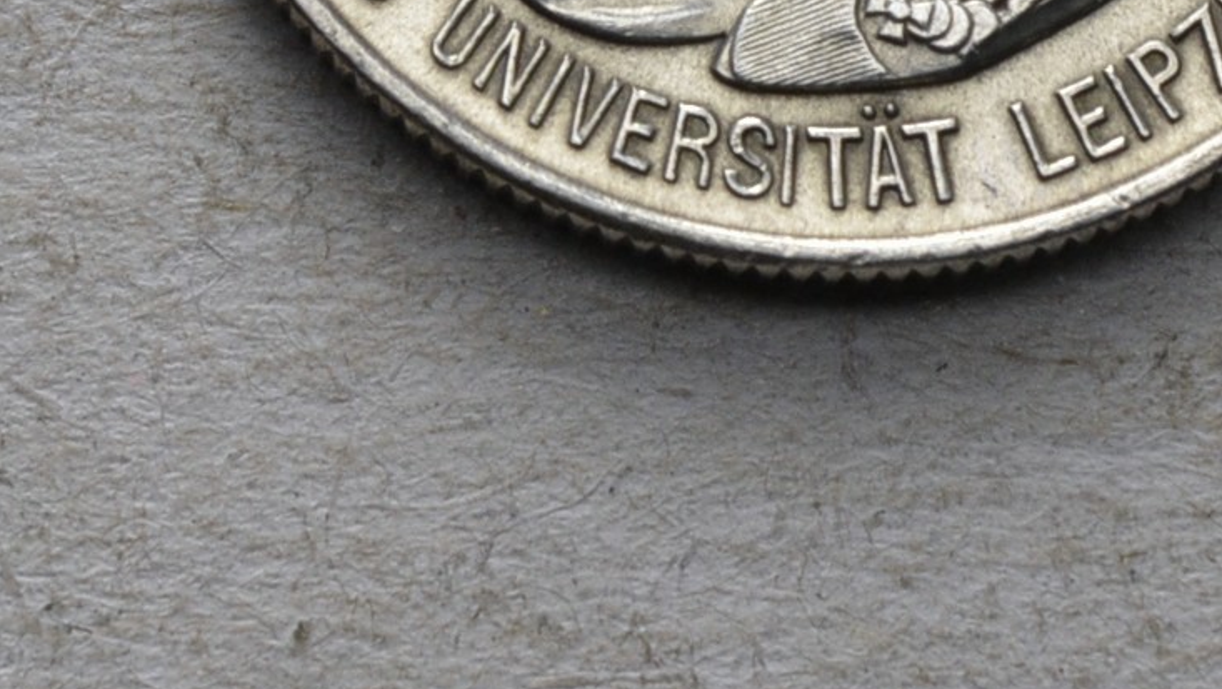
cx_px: -3
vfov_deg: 4.2
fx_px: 9393
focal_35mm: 290
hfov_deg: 7.4
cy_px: -515
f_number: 14
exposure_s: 1/250
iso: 400
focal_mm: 55
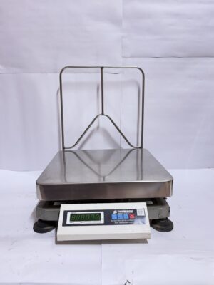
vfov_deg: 67.3
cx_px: 107
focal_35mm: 26
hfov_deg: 53.1
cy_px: 142
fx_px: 214
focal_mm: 5.96
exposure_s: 1/33
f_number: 1.6
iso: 500
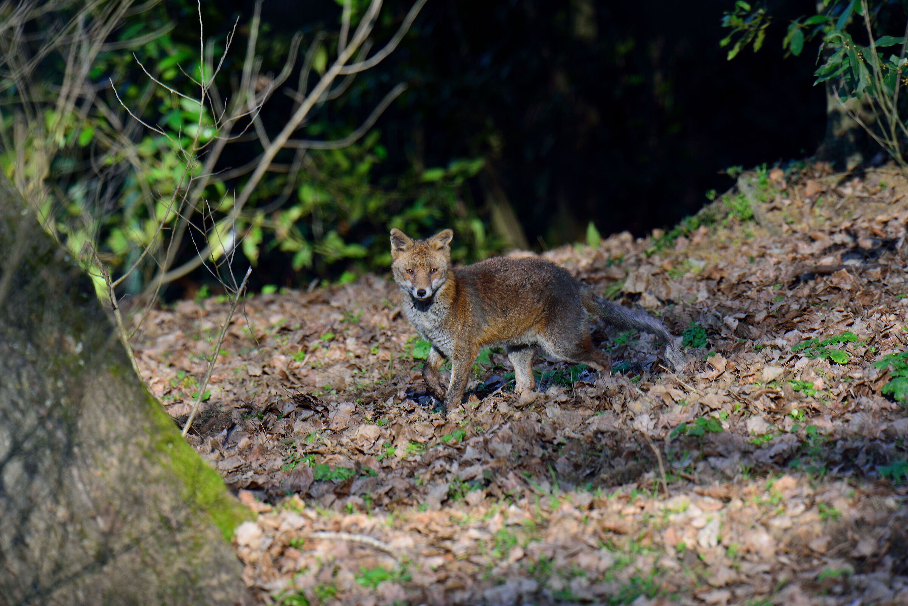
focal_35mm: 850
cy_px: 303
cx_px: 454
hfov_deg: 2.4
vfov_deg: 1.6
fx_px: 21445
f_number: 8
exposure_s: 1/125
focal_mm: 850
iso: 400
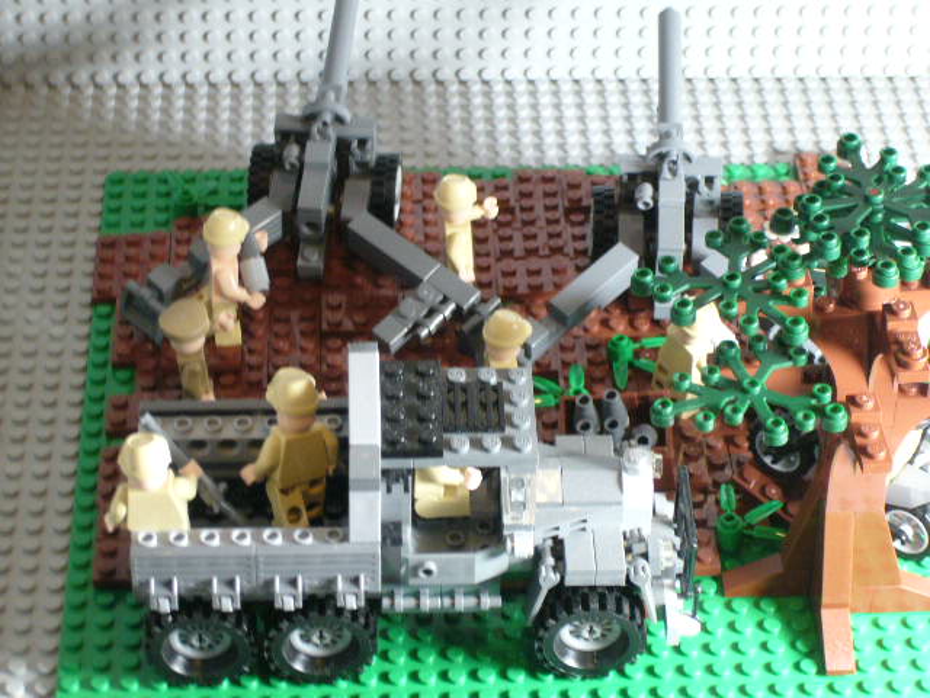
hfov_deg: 18.7
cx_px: 465
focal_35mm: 105
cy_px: 349
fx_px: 2821
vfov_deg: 14.1
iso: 200
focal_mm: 17.4
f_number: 5
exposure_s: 1/8
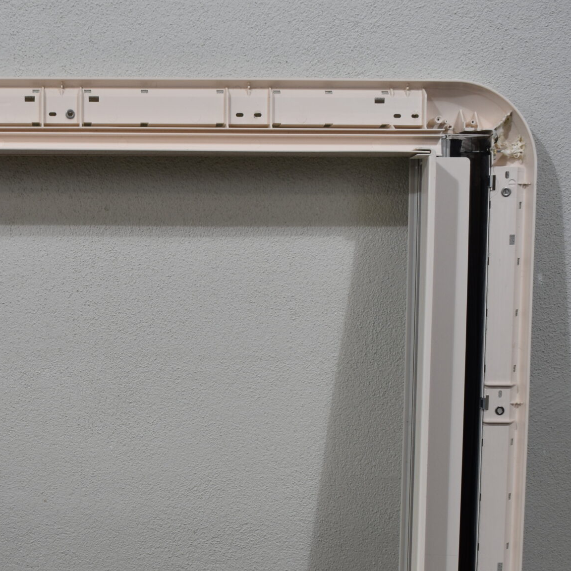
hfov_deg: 24.7
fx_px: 1269
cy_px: 394
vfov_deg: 25.2
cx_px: 73
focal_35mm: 68
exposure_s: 1/125
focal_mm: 24
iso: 220
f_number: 5.6
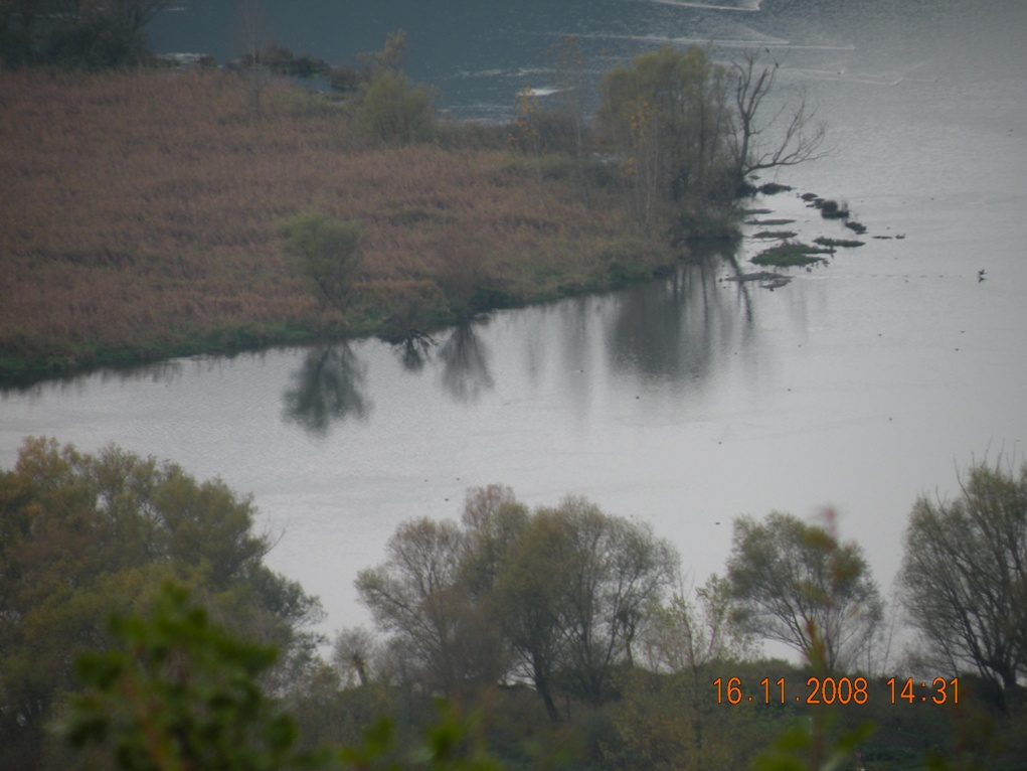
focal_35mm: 486
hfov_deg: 4.1
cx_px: 514
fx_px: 14421
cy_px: 386
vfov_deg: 3.1
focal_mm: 84.2
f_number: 4.5
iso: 64
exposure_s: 1/145
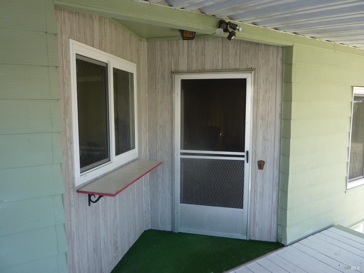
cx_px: 182
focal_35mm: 25
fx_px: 263
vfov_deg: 54.9
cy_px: 136
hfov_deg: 69.4
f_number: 3.3
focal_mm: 4.1
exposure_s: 1/60
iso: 80
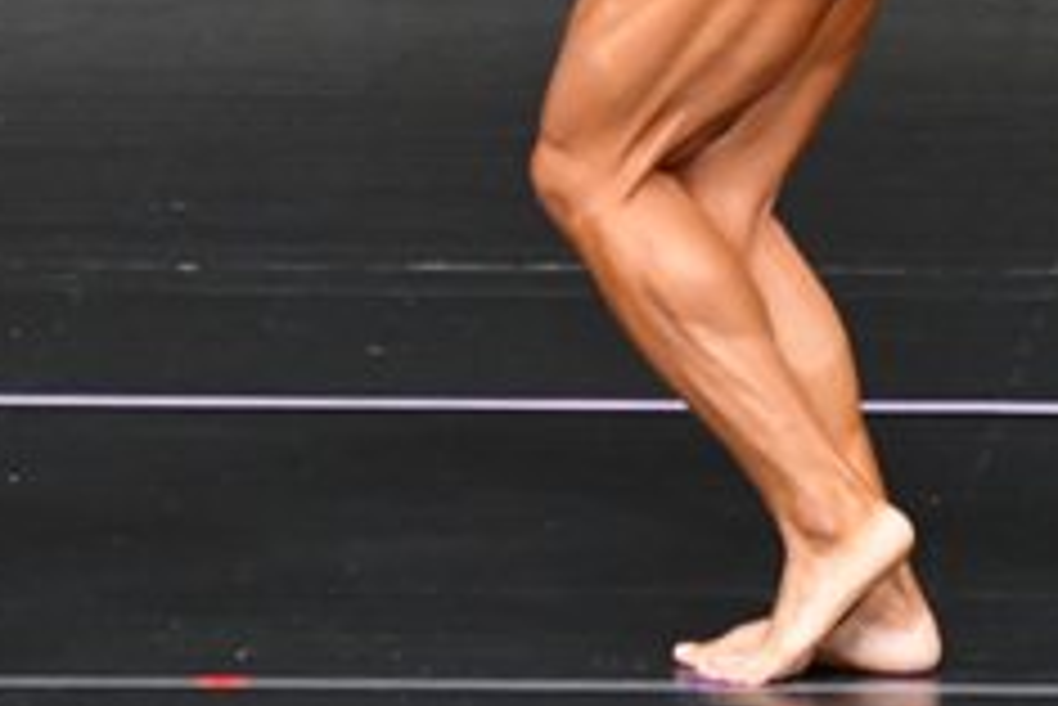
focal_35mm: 1037
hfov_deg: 2.0
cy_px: -225
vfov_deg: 1.3
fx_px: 30494
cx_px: 488
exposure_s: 1/400
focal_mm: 210
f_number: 5.6
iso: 4000
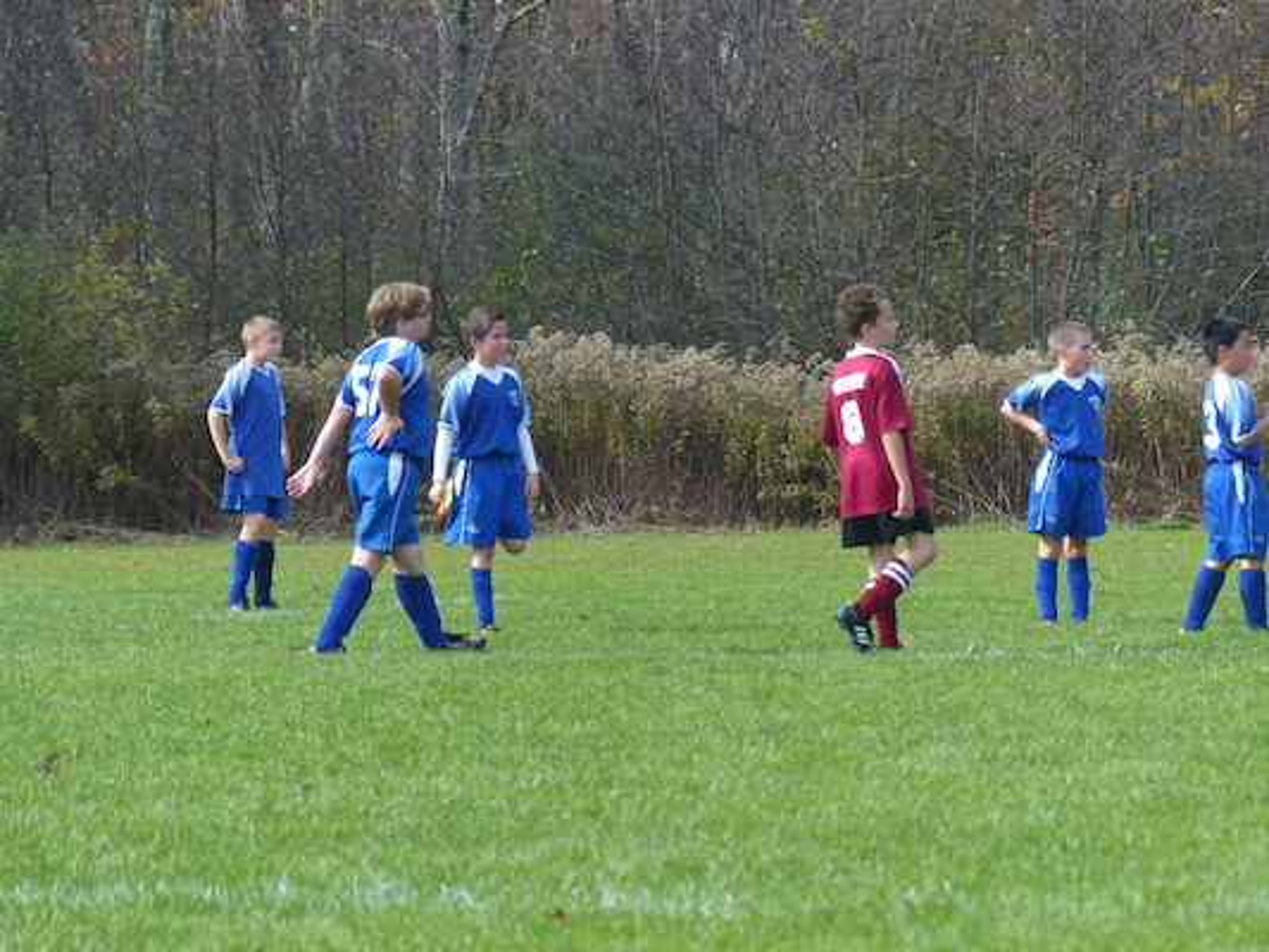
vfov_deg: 5.7
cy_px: 476
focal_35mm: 263
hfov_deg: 7.5
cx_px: 634
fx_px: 9644
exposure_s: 1/500
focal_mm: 47.4
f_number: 2.8
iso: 250
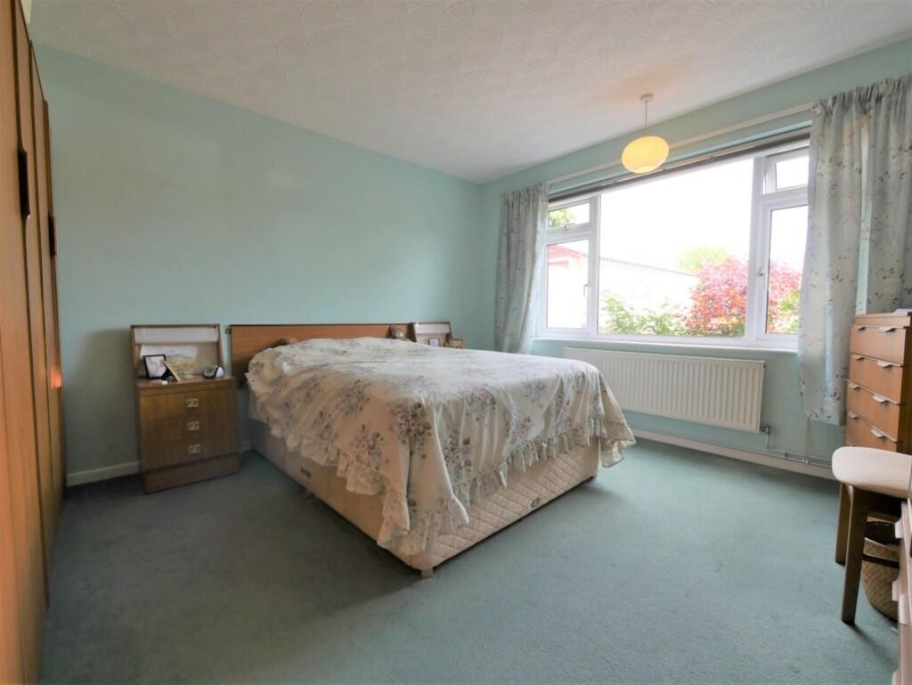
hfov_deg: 102.0
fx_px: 369
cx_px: 456
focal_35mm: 14
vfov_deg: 85.7
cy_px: 342
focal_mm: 7
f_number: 4.5
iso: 200
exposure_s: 1/125
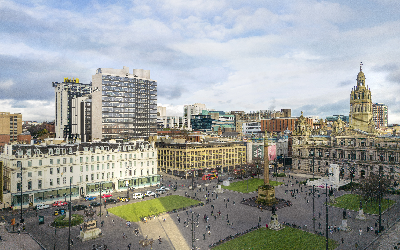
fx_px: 283
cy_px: 128
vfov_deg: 47.6
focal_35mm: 26
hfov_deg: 70.4
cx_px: 197
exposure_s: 1/1000
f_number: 1.7
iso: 100
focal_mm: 6.72
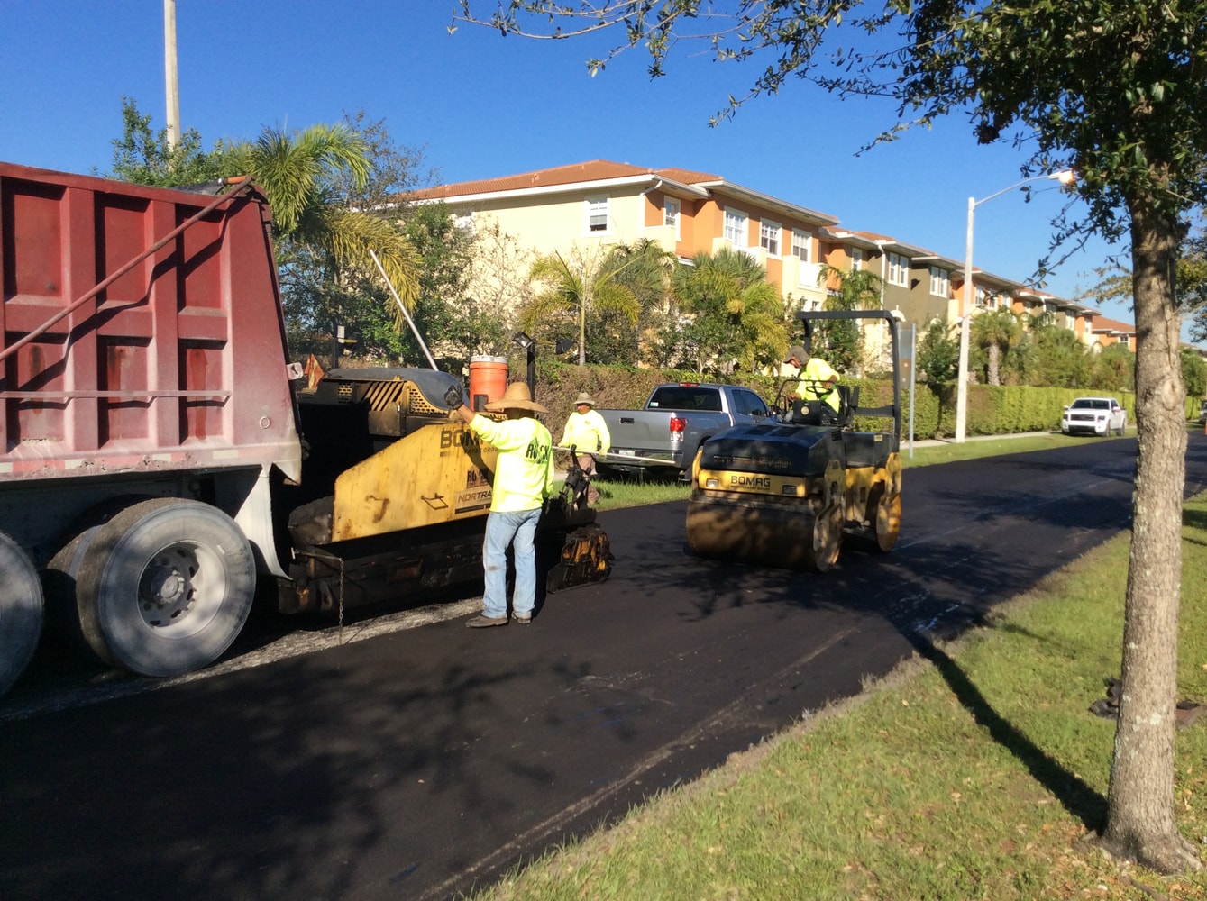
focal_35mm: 33
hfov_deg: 55.4
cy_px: 450
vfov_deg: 42.8
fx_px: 1149
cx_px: 604
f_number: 2.4
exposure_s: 1/1431
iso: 32
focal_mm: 3.3
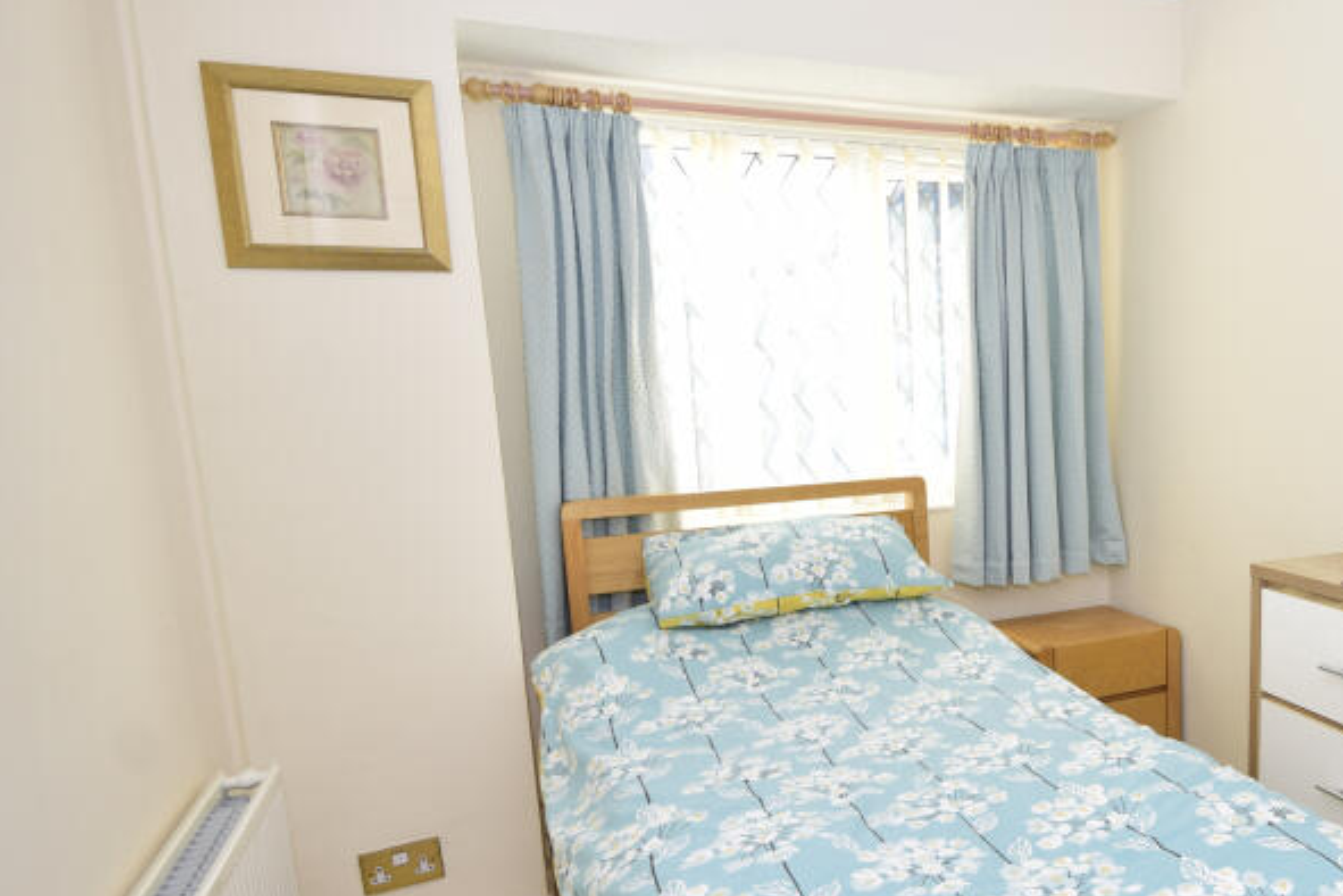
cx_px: 1050
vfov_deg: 49.4
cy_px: 515
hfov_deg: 64.1
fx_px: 970
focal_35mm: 26
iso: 250
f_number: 6.3
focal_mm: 10
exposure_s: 1/160
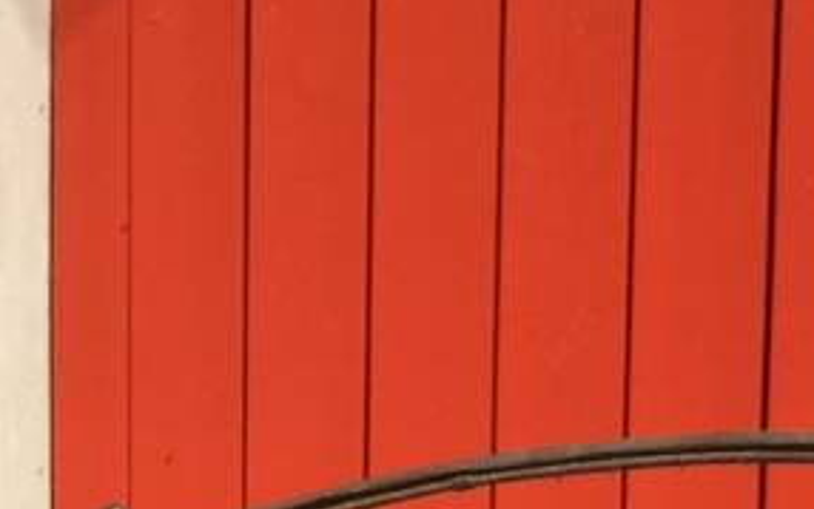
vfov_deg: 9.5
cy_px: 995
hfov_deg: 15.8
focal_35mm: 129
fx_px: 2863
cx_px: -71
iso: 32
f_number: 2.2
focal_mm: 4.15
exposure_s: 1/2639
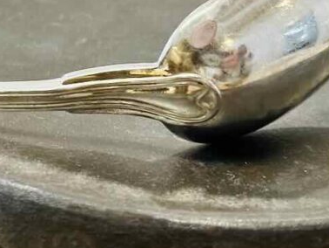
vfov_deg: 11.2
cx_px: 114
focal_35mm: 130
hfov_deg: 15.1
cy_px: -34
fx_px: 1236
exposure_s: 1/50
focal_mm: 6.86
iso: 160
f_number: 1.78
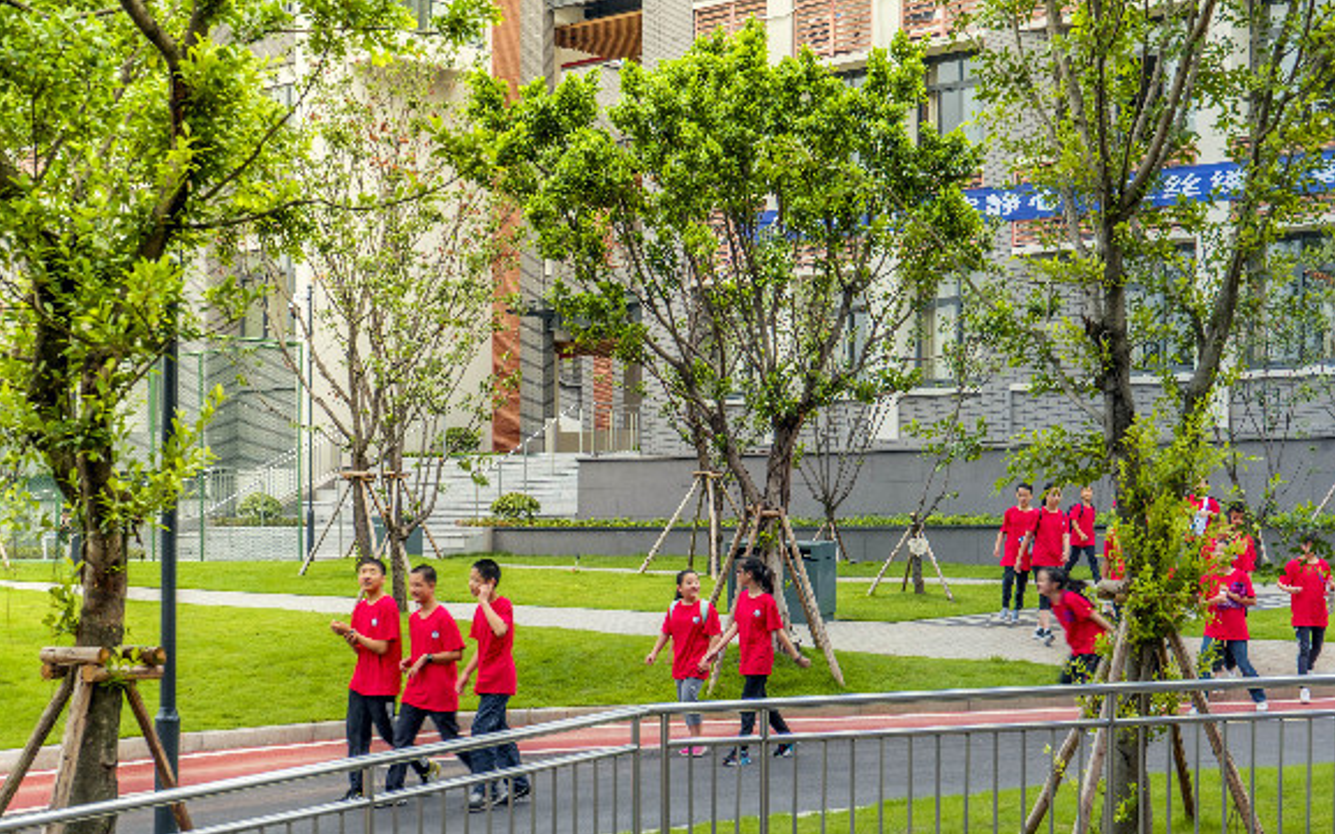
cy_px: 409
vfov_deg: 23.5
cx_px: 677
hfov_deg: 36.9
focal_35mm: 55
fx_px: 2001
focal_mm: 52
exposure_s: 1/80
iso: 100
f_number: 9
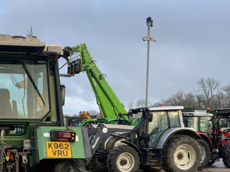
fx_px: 359
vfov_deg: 26.4
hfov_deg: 34.0
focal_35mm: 54
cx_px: 32
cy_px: 143
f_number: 1.8
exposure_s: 1/122
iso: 25
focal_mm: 3
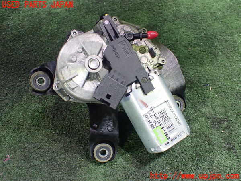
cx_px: 120
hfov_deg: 60.0
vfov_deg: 46.8
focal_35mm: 30
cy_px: 90
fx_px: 209
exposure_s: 1/40
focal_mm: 5.4
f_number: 2.3
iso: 800
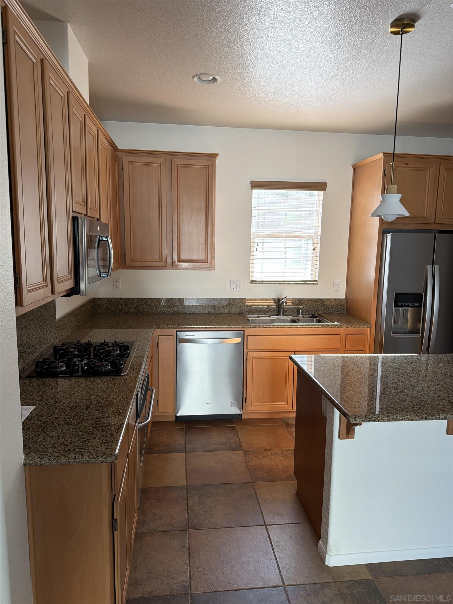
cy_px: 302
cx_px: 226
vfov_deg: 71.6
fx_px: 419
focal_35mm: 24
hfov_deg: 56.8
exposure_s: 1/121
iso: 100
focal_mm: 6.76
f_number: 1.78
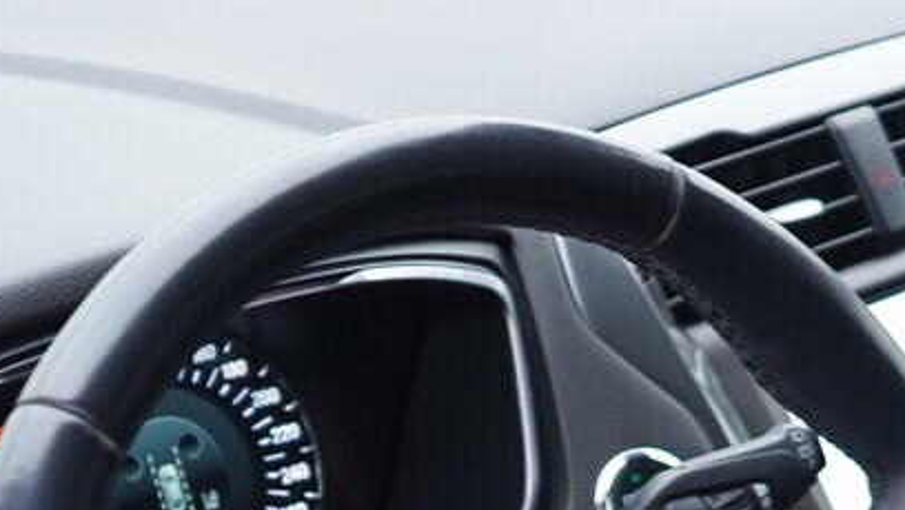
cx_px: 818
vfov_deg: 8.8
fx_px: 3193
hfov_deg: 15.9
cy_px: 905
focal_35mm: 133
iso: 250
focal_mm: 24
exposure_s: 1/40
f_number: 2.8
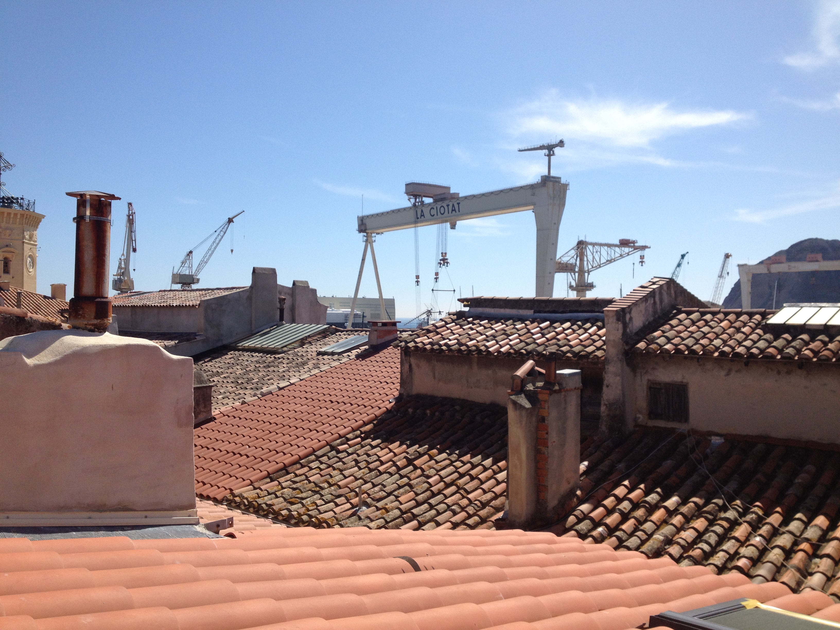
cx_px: 420
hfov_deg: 52.6
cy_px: 315
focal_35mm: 35
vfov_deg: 40.7
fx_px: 849
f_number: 2.4
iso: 50
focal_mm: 4.28
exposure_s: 1/2762
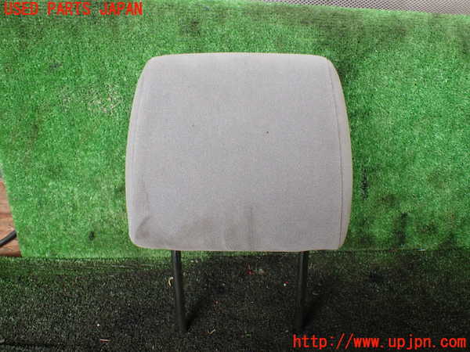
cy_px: 176
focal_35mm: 30
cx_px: 235
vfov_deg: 46.8
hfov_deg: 60.0
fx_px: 407
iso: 200
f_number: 2.3
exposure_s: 1/125
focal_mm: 5.4
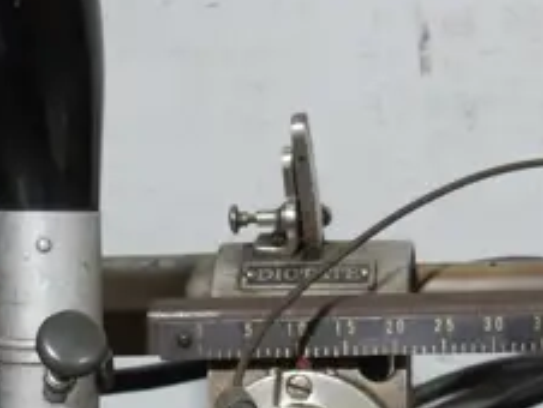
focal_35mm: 154
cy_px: 683
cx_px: 368
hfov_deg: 12.8
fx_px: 2418
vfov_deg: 9.3
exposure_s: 1/60
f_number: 4
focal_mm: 17
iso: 400
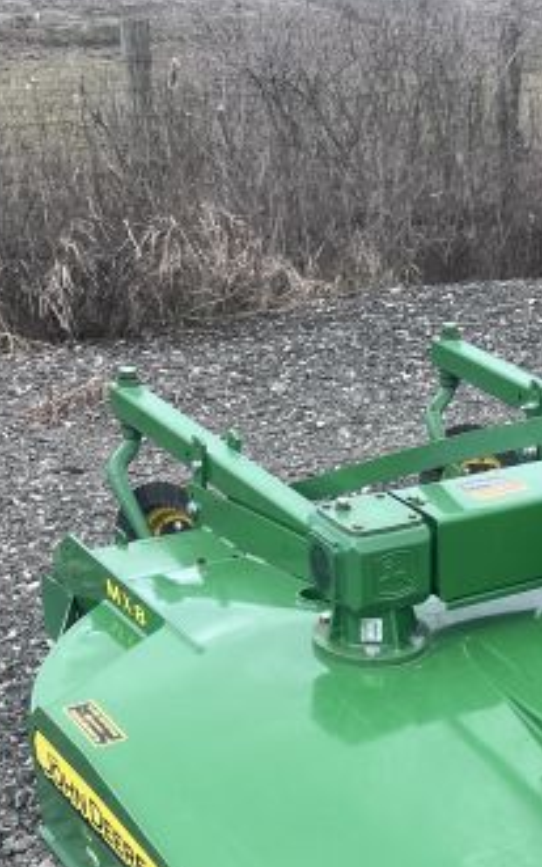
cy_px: 951
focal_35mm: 64
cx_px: 589
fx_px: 1512
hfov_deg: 19.5
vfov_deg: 29.0
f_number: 1.6
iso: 50
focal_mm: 5.1
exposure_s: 1/359
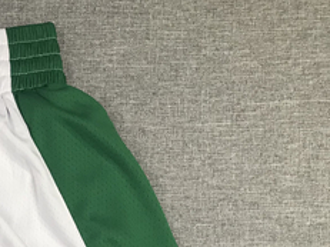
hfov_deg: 18.0
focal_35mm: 97
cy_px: 367
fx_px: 924
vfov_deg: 14.3
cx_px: -170
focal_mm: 3.99
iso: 32
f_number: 1.8
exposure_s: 1/100
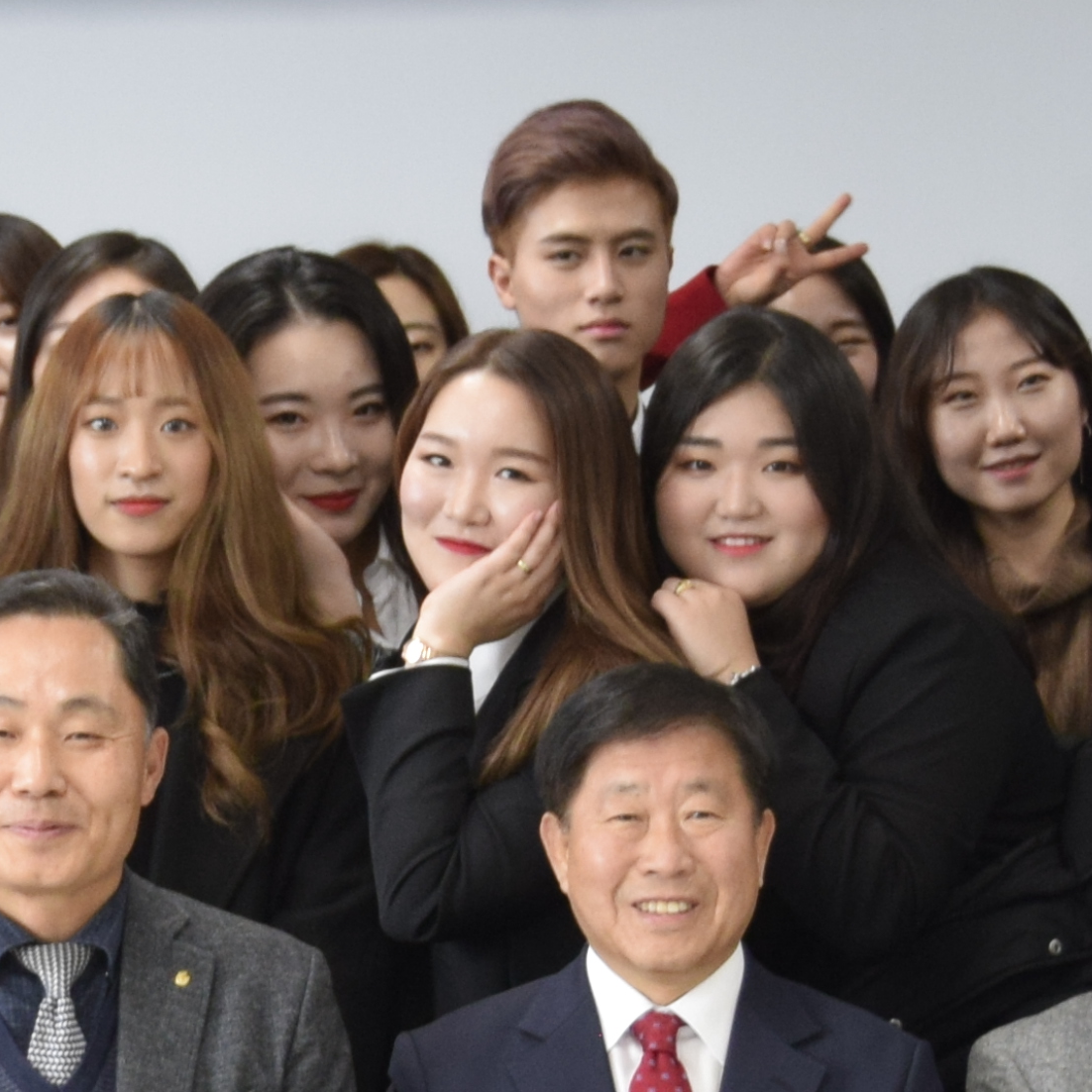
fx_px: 7923
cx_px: 228
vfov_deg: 7.9
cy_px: 757
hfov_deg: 7.9
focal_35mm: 222
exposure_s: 1/60
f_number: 4
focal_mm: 32
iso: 640
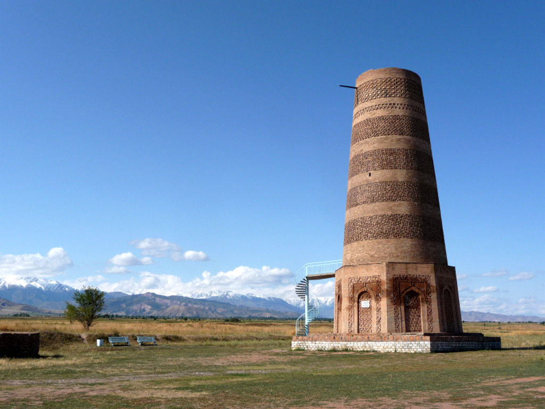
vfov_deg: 37.7
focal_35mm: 38
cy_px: 204
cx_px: 272
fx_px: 598
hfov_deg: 49.0
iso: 100
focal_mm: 6.3
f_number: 9
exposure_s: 1/320
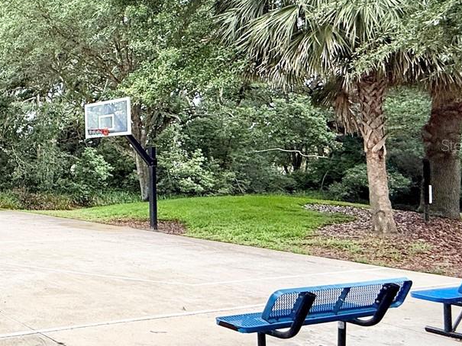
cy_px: 145
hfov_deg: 37.4
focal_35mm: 37
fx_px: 494
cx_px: -98
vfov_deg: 38.6
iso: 80
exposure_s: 1/99
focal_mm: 2.22
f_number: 2.2
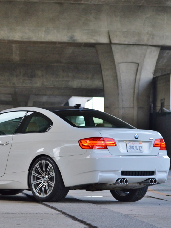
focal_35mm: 204
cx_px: 42
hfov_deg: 7.3
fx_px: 1344
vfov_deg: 9.7
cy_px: 114
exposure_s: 1/125
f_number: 4.2
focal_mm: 92
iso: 720
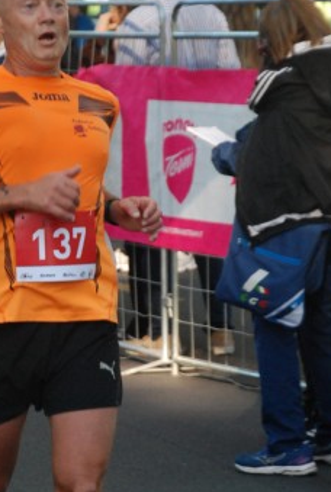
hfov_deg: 5.8
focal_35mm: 239
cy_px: 237
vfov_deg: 8.6
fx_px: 3276
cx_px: 110
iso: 1000
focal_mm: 90
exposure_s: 1/250
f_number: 5.6
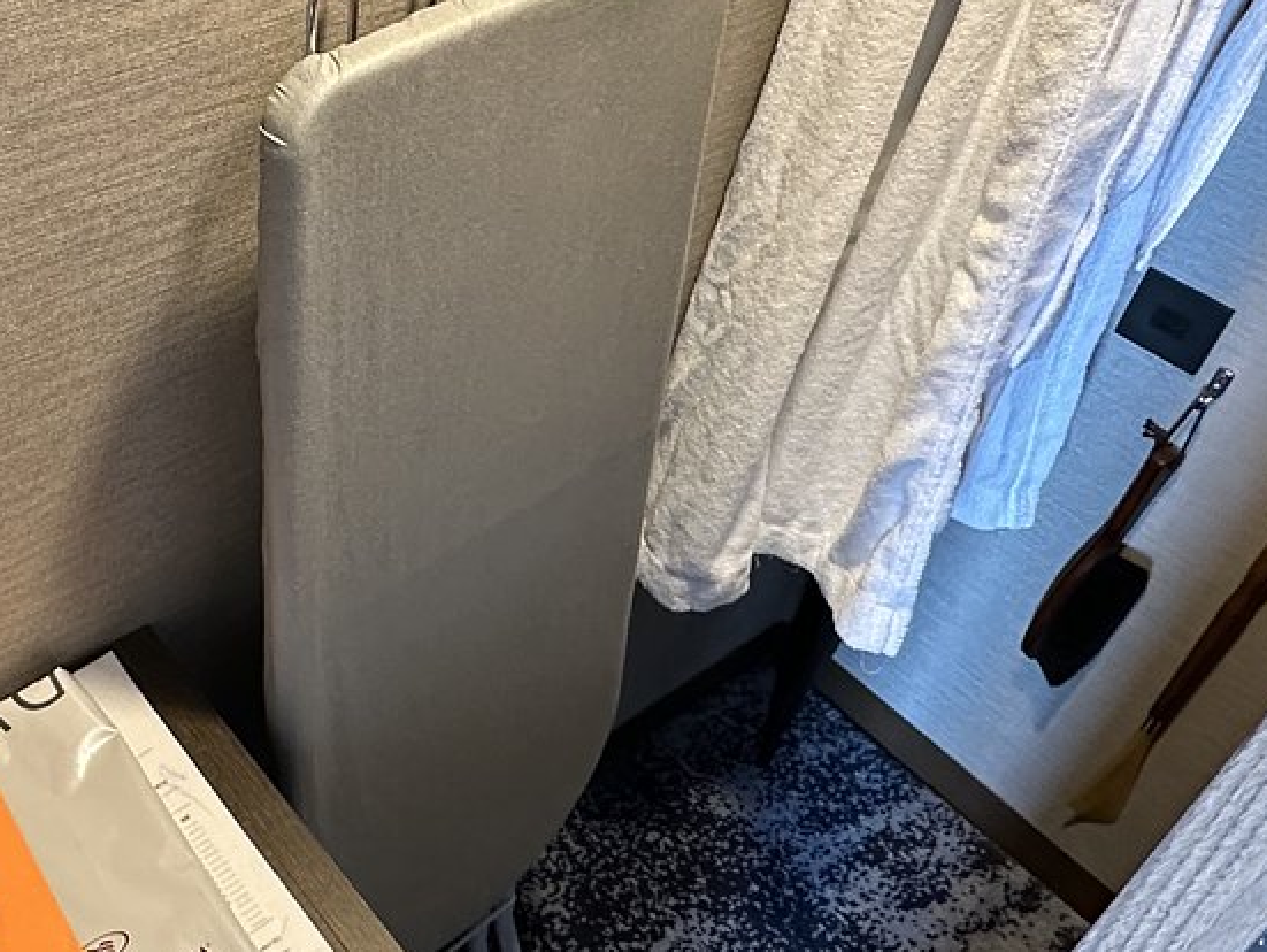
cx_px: 195
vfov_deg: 36.2
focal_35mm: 39
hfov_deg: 44.7
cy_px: 267
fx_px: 1428
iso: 250
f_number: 2.2
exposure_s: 1/60
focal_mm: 2.22
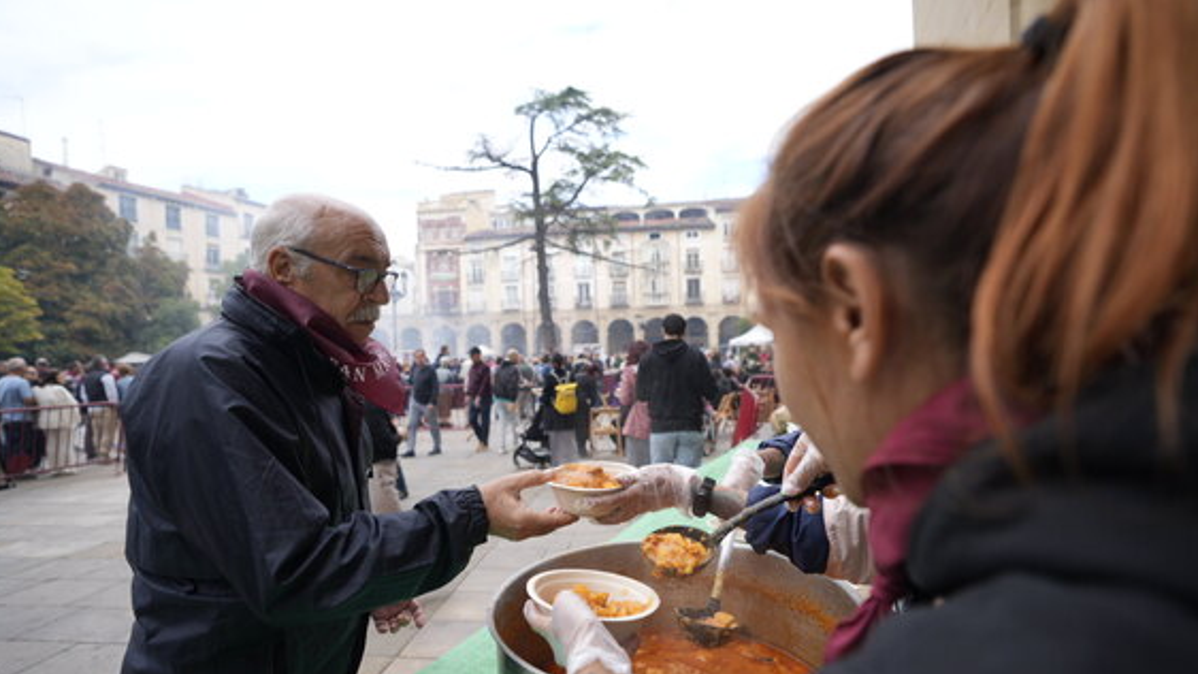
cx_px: 597
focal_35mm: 17
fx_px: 540
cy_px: 385
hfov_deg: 95.9
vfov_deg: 63.6
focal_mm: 16
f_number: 2.8
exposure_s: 1/800
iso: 200
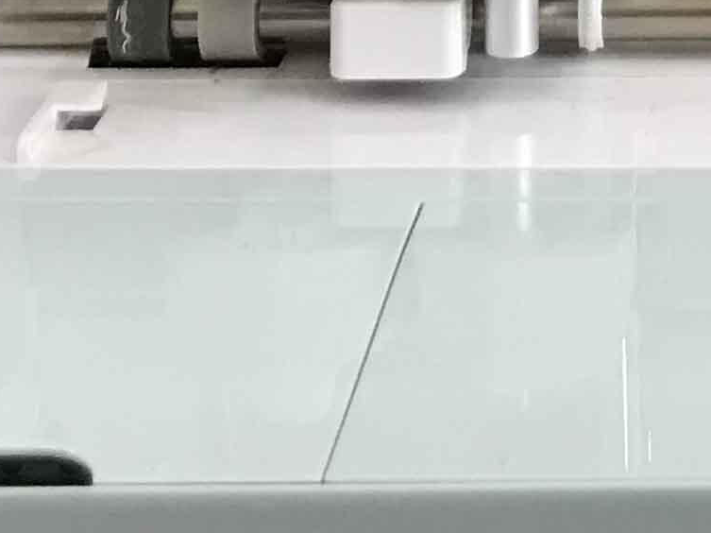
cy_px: -813
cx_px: 924
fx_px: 3079
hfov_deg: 12.7
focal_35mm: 150
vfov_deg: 8.8
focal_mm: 3.99
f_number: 1.8
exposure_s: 1/25
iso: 40
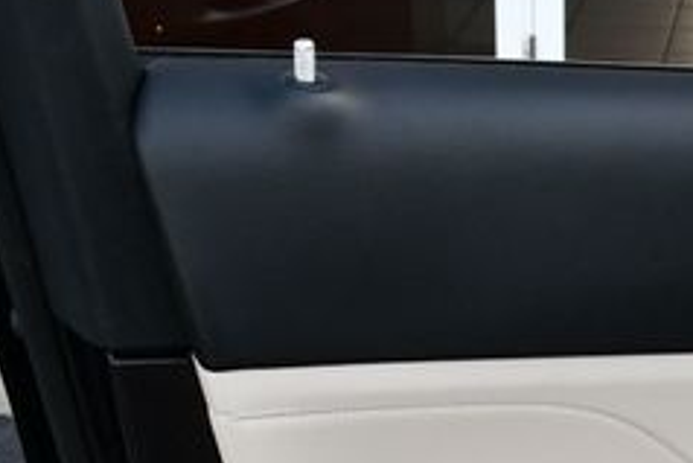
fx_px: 1868
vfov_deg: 13.8
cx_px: 868
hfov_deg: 19.6
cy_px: 536
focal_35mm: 97
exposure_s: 1/250
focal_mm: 18
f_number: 5.6
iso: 220
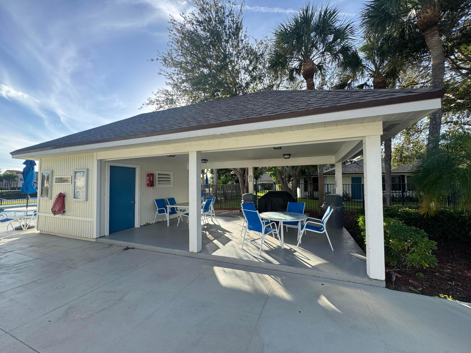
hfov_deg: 102.1
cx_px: 236
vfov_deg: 85.7
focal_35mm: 14
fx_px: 190
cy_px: 176
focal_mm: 2.22
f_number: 2.2
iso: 40
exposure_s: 1/435
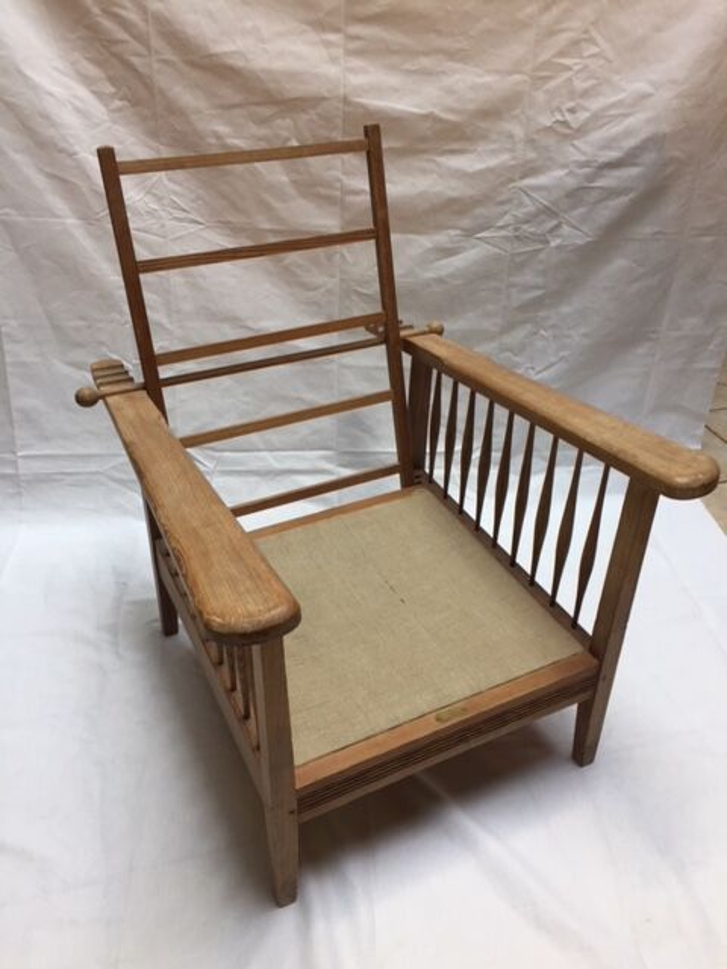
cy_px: 484
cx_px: 364
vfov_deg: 61.7
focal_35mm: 29
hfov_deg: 48.2
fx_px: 812
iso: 40
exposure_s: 1/50
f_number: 2.2
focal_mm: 4.15
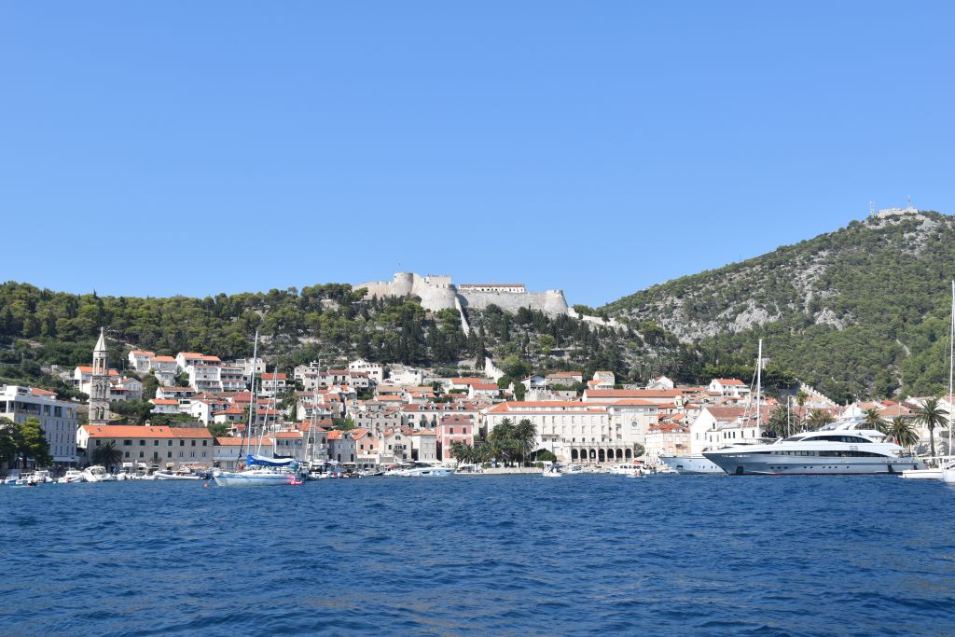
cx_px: 478
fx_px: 1194
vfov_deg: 29.9
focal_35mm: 45
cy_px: 318
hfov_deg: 43.6
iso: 200
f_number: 10
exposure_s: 1/400
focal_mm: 30
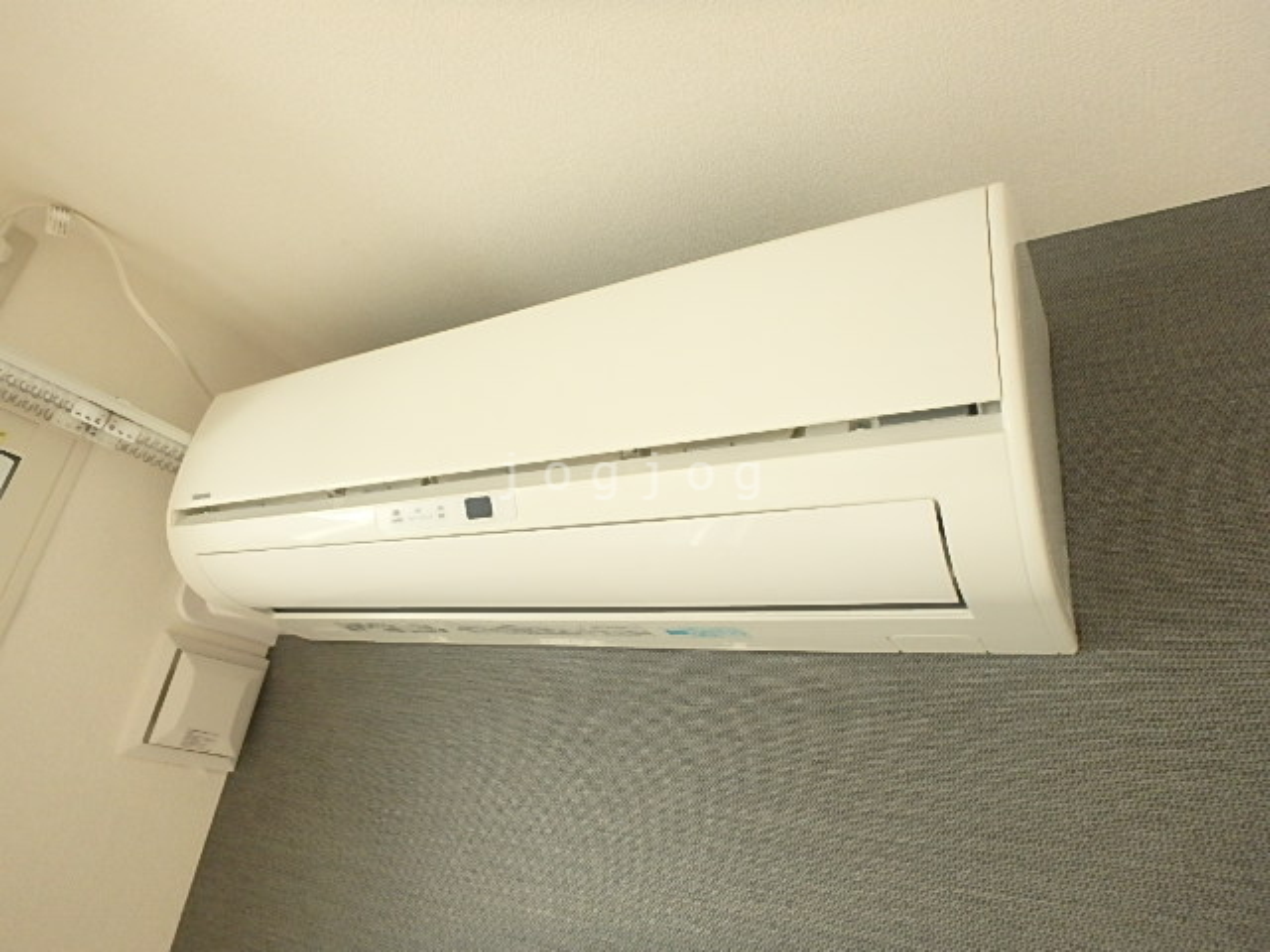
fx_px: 770
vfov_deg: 63.4
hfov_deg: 79.0
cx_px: 635
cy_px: 476
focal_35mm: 21
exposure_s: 1/30
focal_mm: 3.7
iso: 320
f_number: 3.5
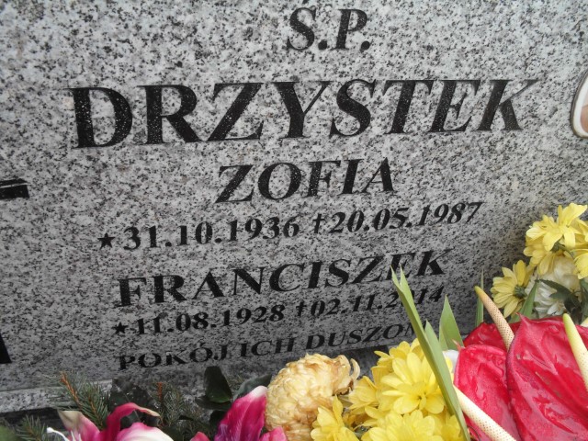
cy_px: 220
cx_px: 294
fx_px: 595
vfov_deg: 40.7
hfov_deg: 52.6
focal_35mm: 35
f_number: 3.2
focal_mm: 6.3
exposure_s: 1/90
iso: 100
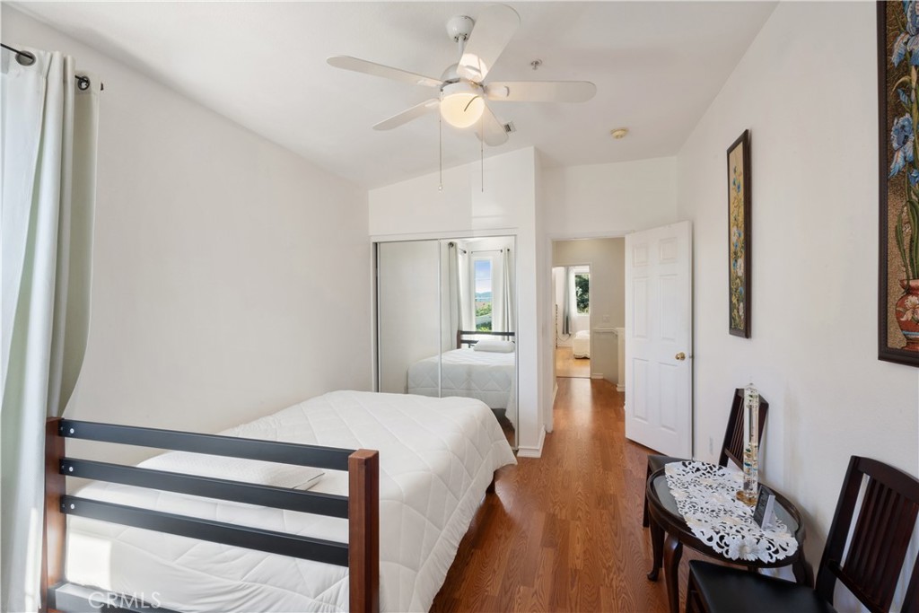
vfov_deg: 73.8
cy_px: 306
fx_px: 408
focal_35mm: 16
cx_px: 460
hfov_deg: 96.7
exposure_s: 2
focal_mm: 16
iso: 50
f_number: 22
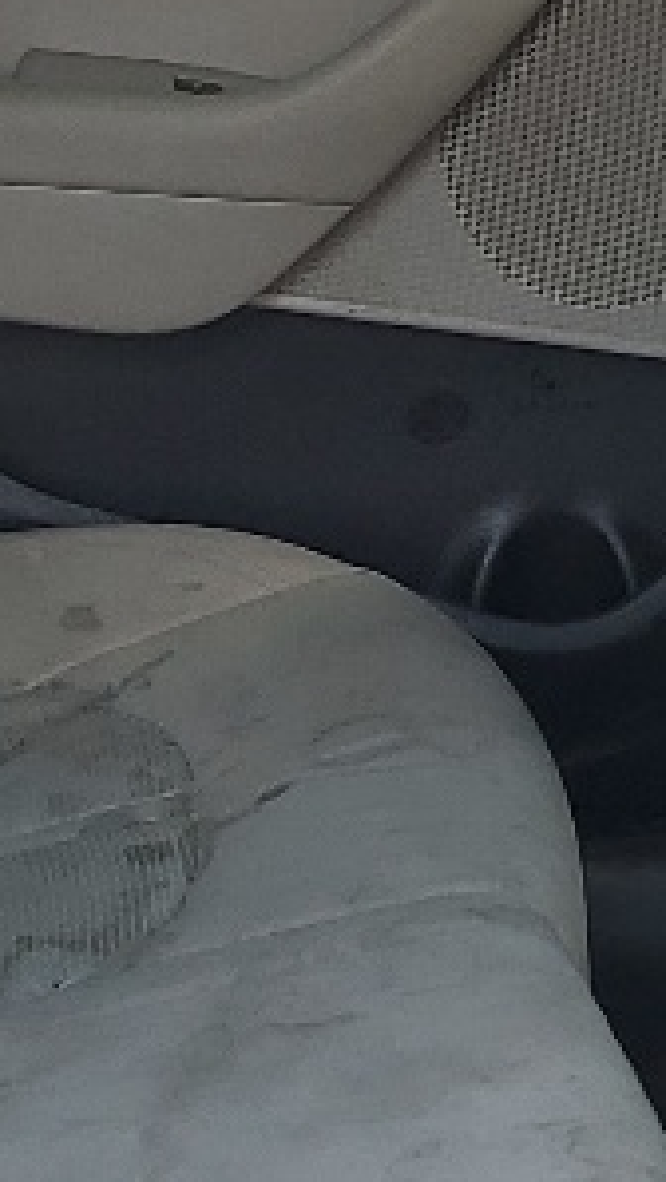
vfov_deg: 14.1
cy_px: 591
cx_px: 500
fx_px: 4764
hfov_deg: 8.0
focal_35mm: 152
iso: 50
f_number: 1.5
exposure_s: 1/156
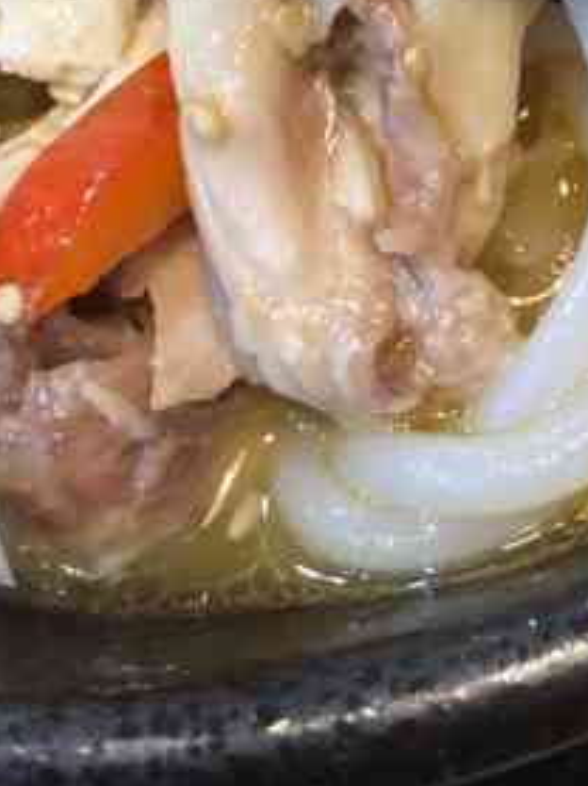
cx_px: 433
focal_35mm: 94
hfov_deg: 15.6
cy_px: -103
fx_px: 2132
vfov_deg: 19.9
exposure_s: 1/17
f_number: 1.8
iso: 50
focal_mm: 4
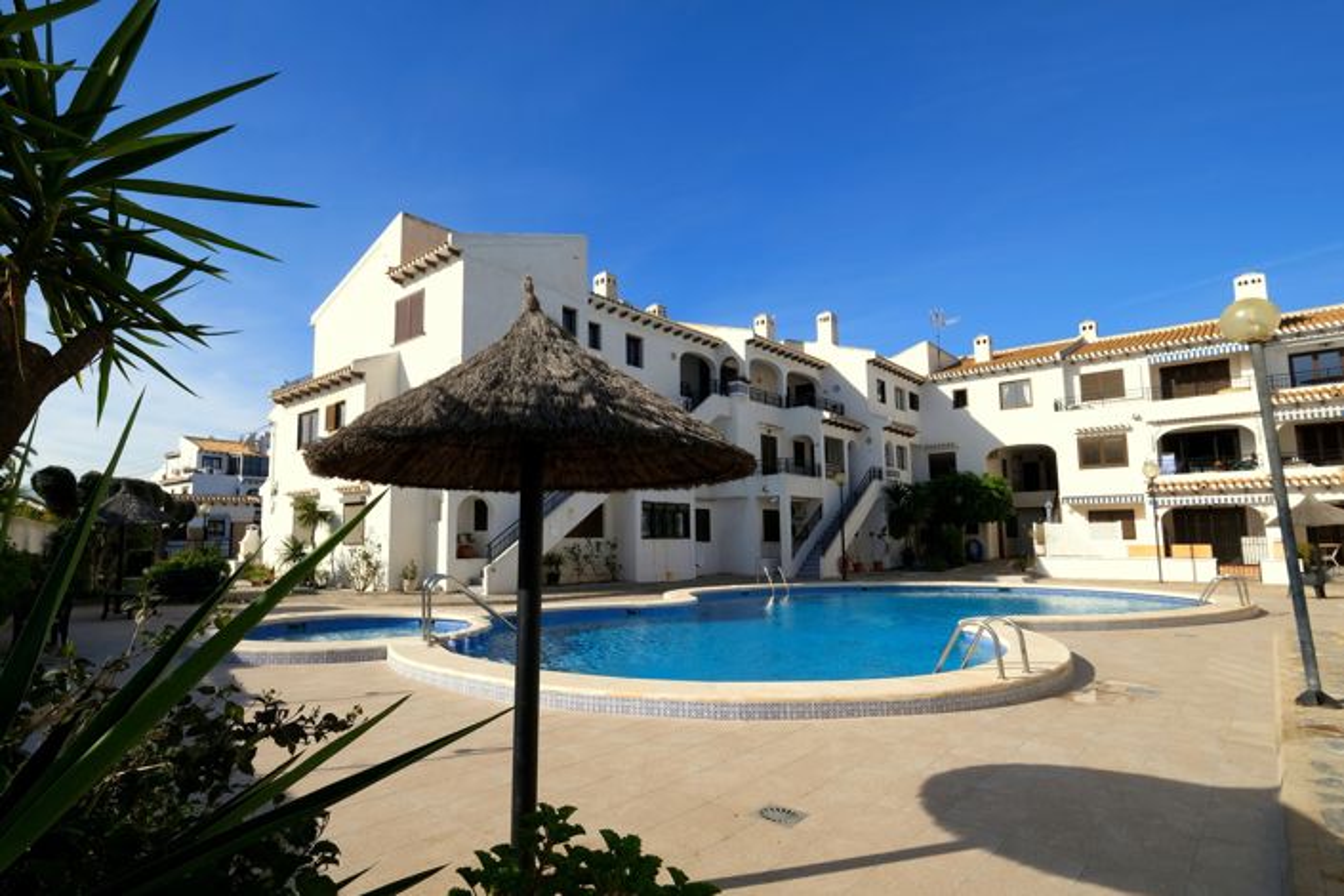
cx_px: 672
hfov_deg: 100.4
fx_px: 560
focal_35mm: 15
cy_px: 448
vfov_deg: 77.3
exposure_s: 1/125
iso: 125
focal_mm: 10
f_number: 14
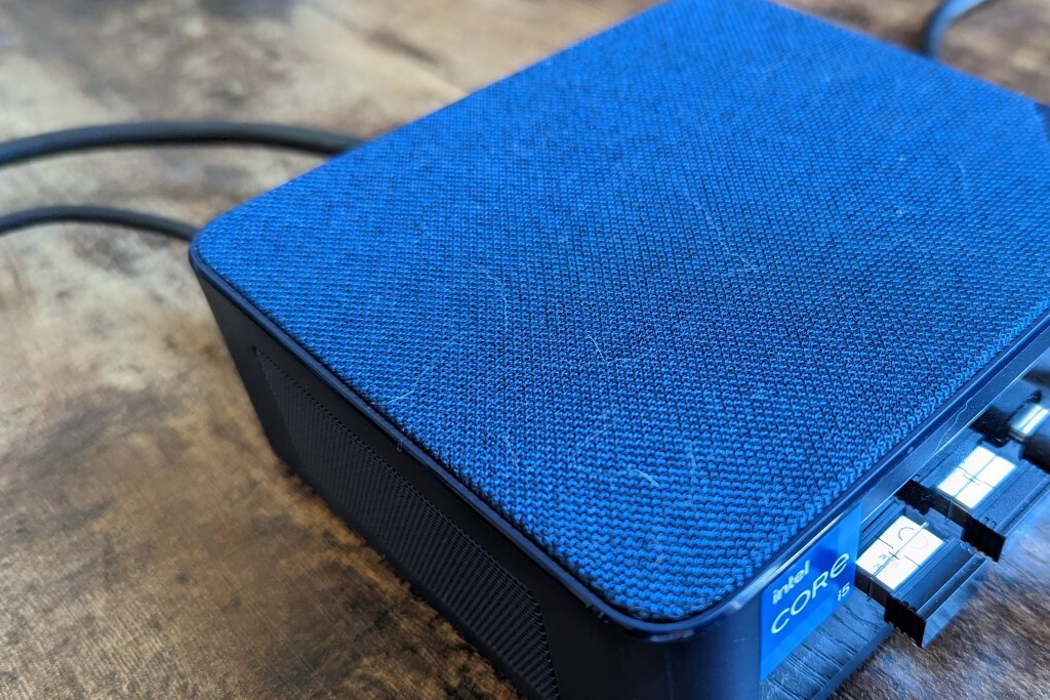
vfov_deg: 37.8
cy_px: 393
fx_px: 1021
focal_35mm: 35
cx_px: 703
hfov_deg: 53.3
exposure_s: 1/23.8
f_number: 1.85
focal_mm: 6.81
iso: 136
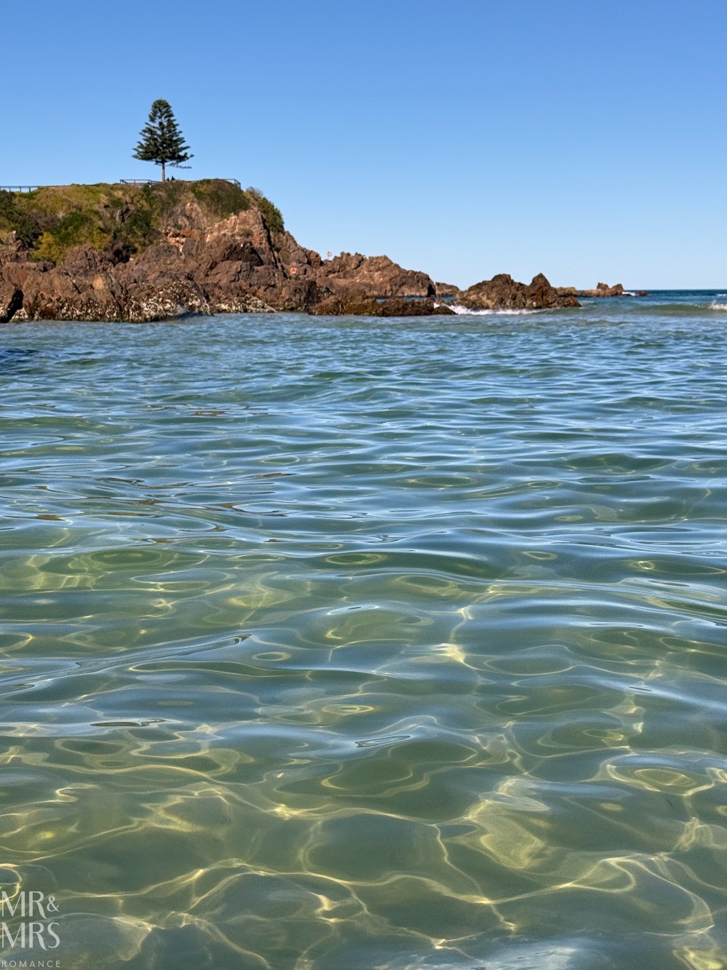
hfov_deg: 30.3
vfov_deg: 39.7
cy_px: 485
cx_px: 364
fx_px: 1344
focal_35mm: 48
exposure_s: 1/7143
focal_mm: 6.76
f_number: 1.78
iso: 64
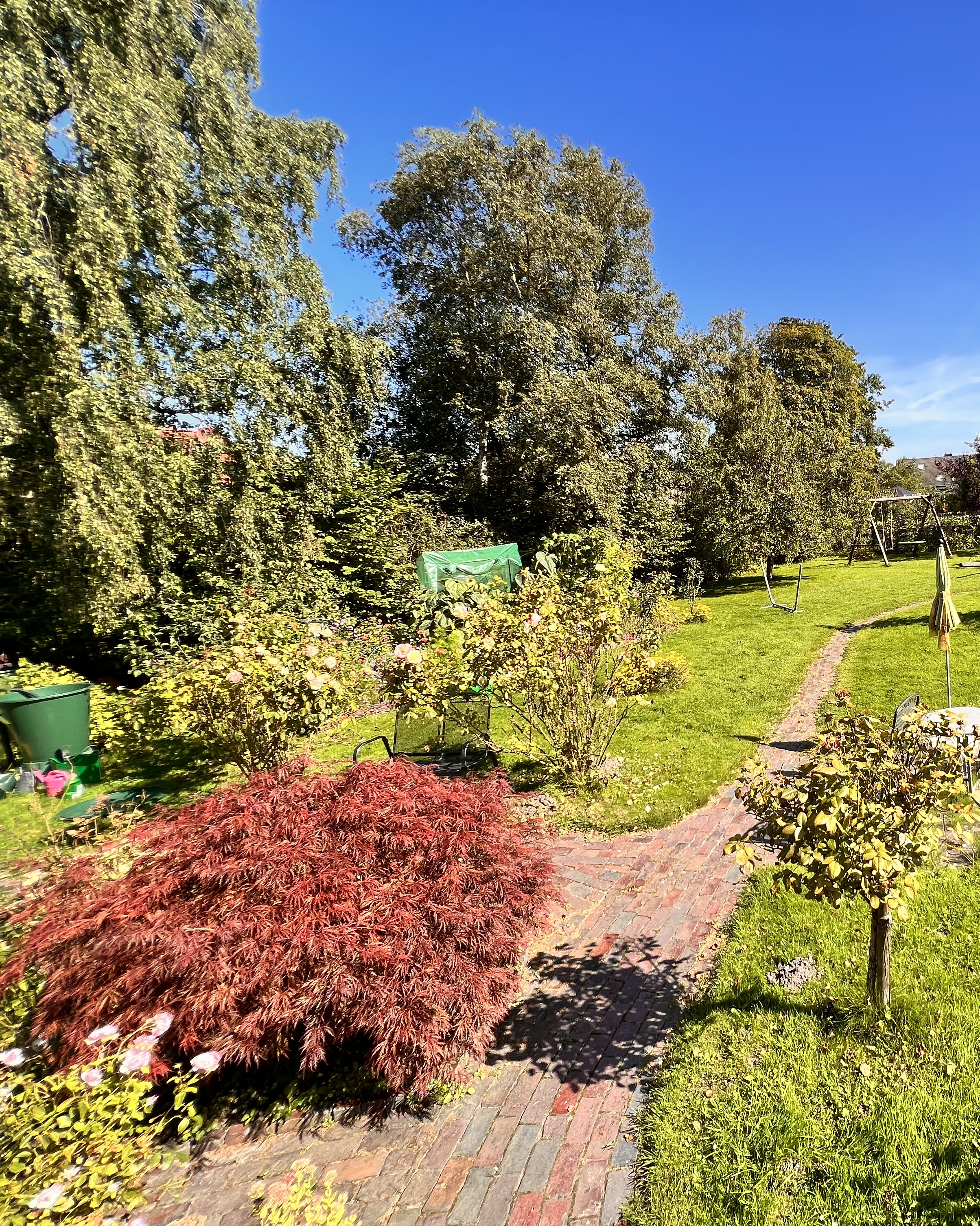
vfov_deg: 89.6
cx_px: 797
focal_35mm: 17
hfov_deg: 68.8
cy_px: 615
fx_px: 616
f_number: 1.8
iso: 32
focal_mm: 1.57
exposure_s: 1/681
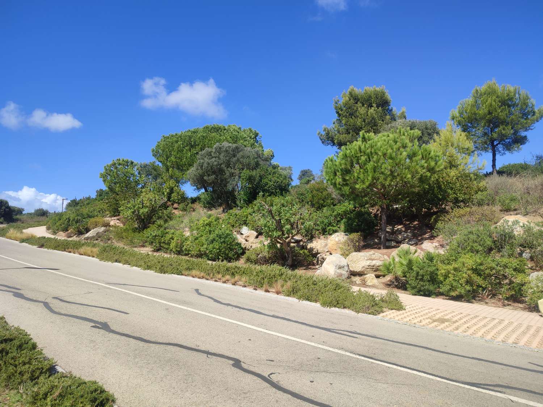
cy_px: 204
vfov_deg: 56.8
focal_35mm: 24
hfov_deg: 71.6
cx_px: 272
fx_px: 376
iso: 50
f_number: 1.89
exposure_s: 1/613
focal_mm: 5.89
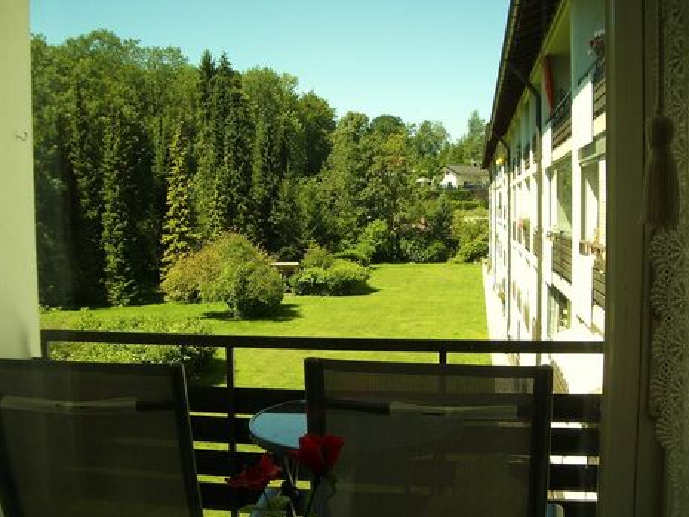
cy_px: 272
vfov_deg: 38.7
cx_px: 342
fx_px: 737
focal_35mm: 37
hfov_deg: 50.1
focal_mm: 5.8
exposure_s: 1/400
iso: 50
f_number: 2.6
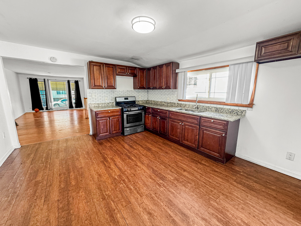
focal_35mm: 14
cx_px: 150
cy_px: 113
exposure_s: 1/60
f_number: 2.2
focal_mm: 2.22
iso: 250
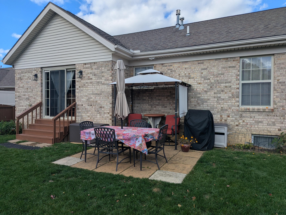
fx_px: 199
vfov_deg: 56.9
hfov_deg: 71.5
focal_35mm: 24
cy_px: 108
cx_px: 143
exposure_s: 1/1664
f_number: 1.85
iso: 47
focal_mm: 6.81
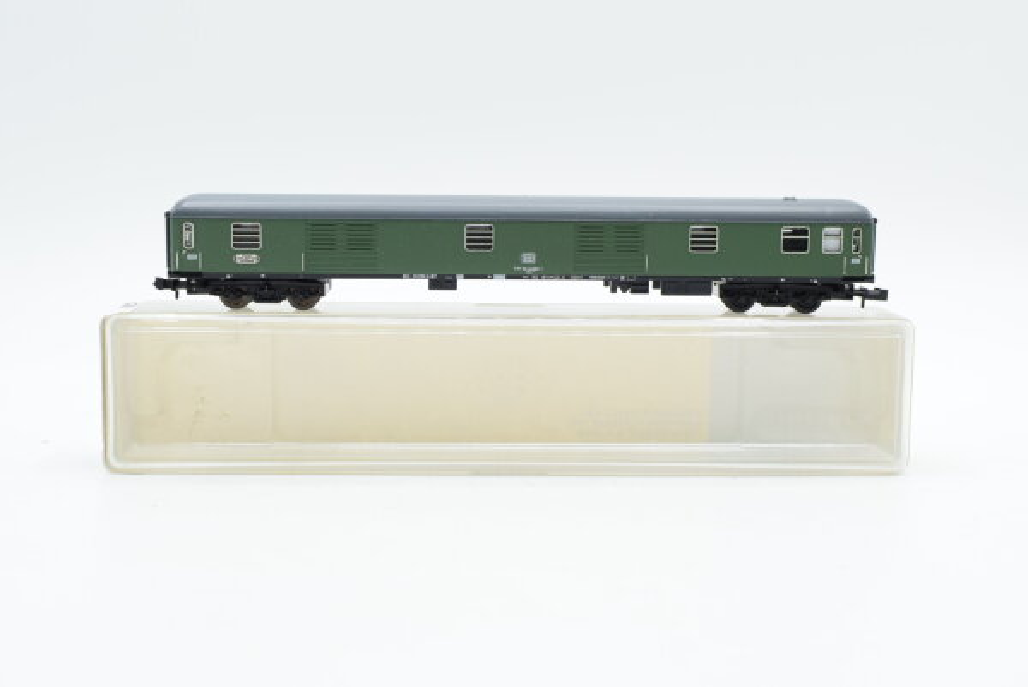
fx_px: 1500
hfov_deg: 37.8
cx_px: 514
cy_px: 344
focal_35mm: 52
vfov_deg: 25.8
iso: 640
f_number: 8
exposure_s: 1/200
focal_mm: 35
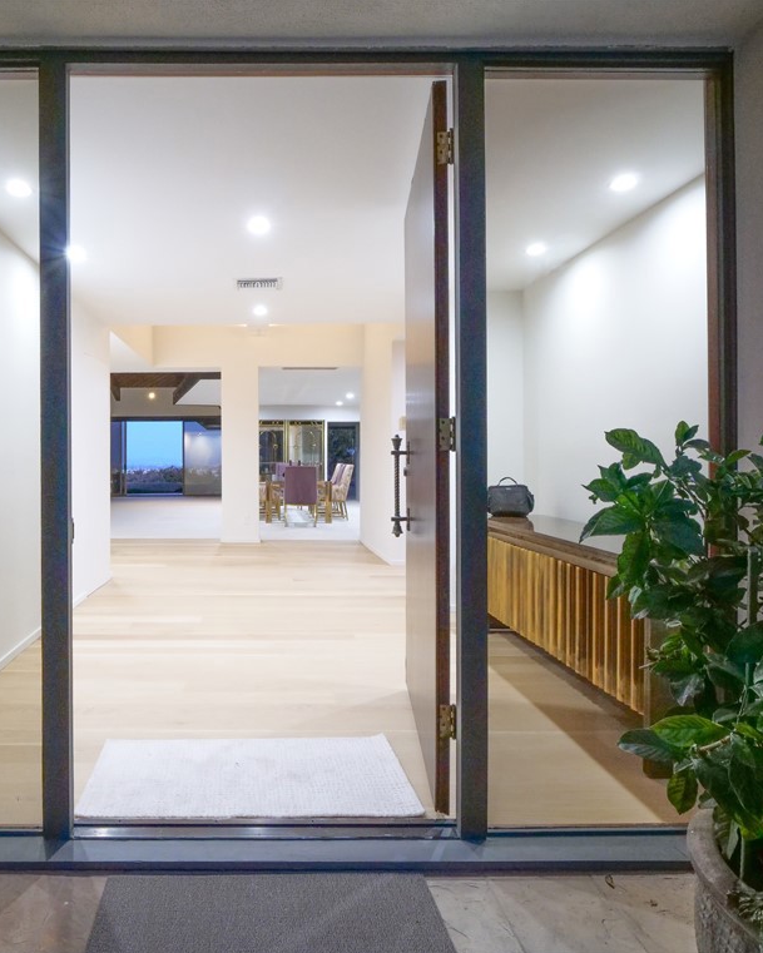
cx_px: 234
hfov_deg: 63.3
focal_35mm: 21
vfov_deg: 77.6
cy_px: 478
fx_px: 593
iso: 2000
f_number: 8
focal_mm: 8
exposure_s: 1/10
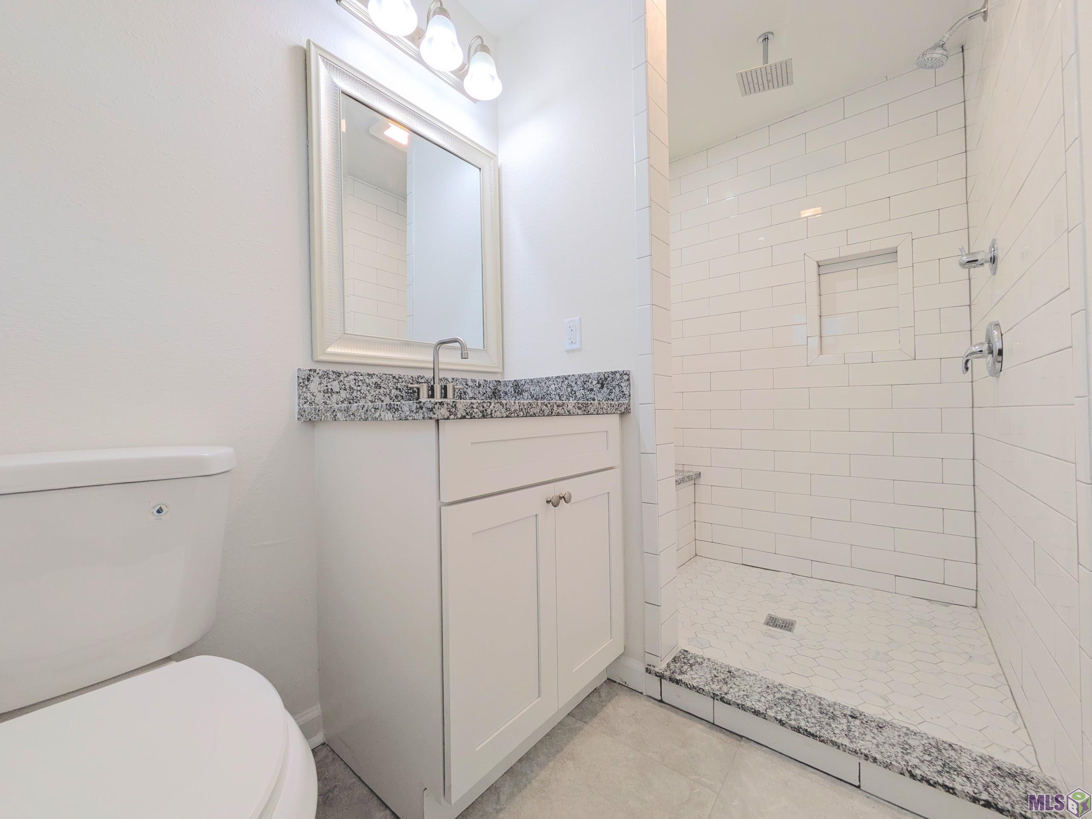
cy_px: 410
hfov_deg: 102.1
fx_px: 442
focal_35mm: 14
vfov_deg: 85.7
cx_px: 546
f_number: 2.2
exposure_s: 1/158
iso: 49
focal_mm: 1.83
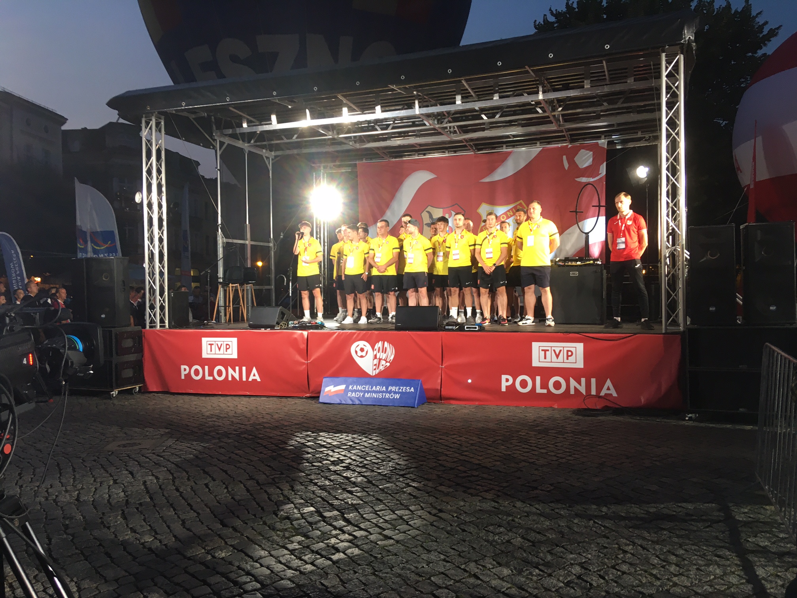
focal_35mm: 29
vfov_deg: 48.2
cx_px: 398
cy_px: 299
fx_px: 668
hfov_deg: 61.7
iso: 64
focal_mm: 4.15
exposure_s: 1/33
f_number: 2.2
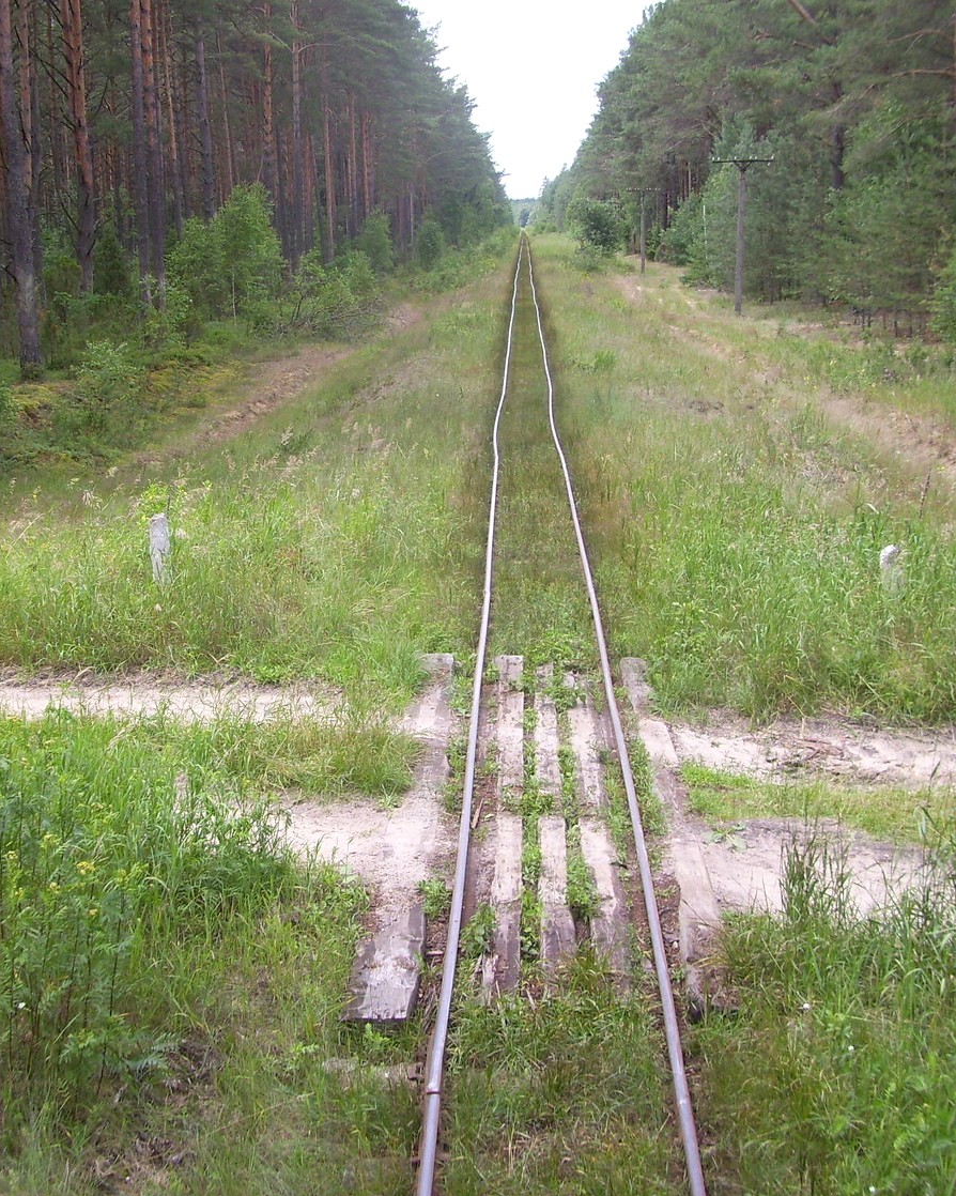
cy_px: 591
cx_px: 502
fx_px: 1592
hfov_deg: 33.4
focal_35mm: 45
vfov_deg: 41.2
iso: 80
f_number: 2.9
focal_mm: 5.7
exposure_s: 1/320
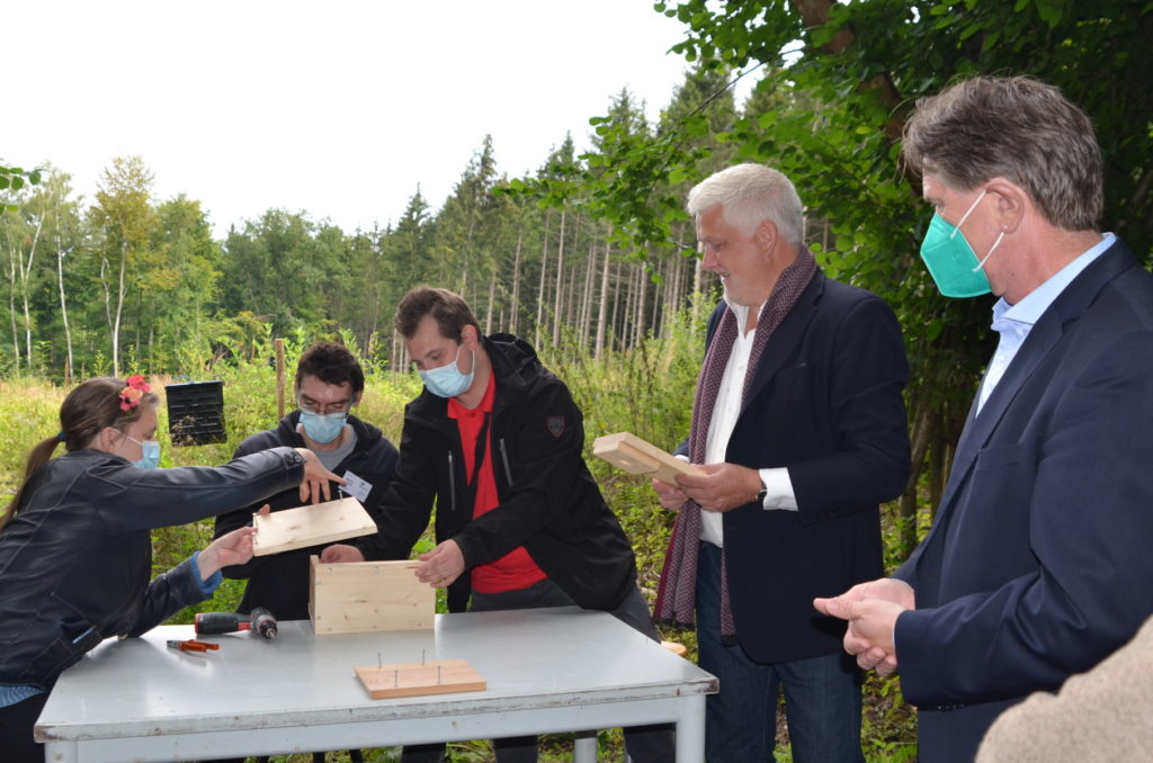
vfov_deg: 36.7
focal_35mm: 36
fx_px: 1150
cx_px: 576
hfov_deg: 53.2
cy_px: 382
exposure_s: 1/250
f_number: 4
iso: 180
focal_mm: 24
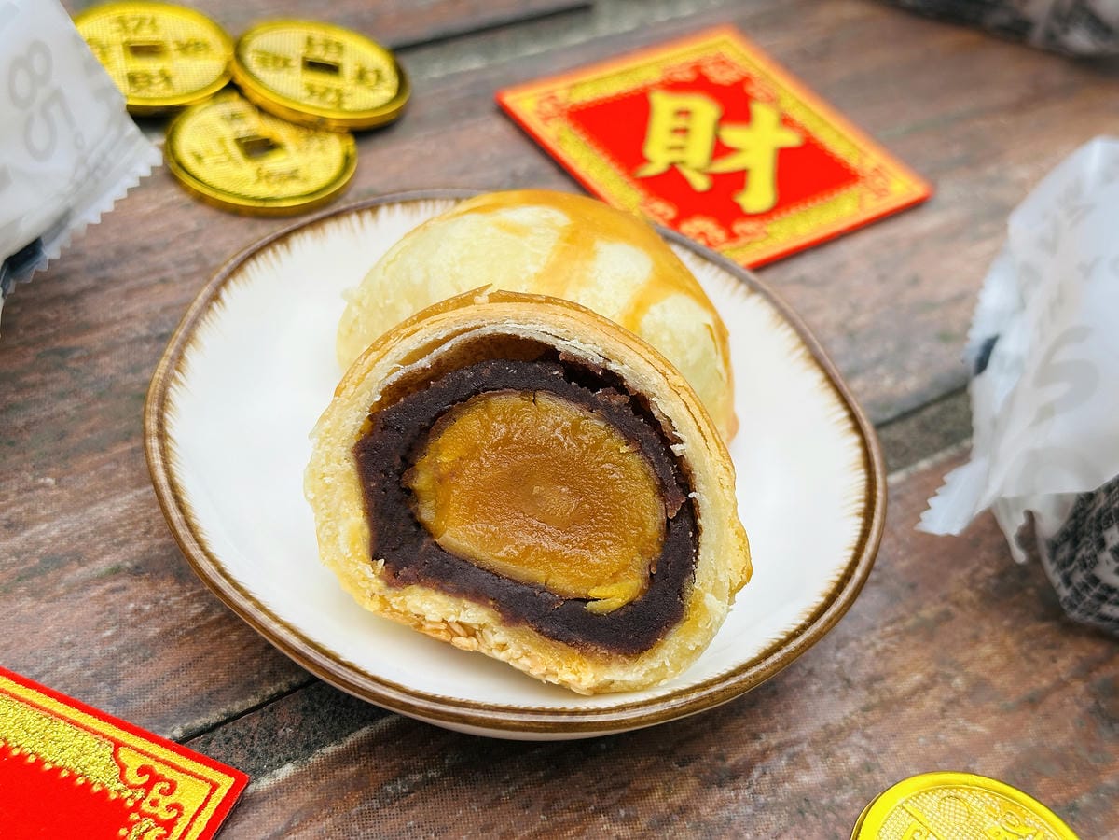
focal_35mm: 48
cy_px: 420
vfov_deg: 30.3
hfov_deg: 39.7
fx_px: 1552
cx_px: 560
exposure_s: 1/158
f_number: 1.78
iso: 50
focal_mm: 6.86
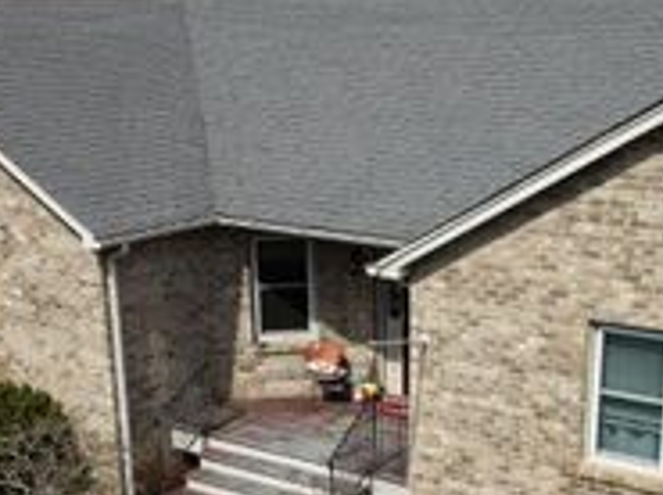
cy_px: 429
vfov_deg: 22.1
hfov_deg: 29.8
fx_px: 1243
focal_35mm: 65
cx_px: 412
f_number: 1.8
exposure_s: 1/25
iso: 100
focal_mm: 8.67
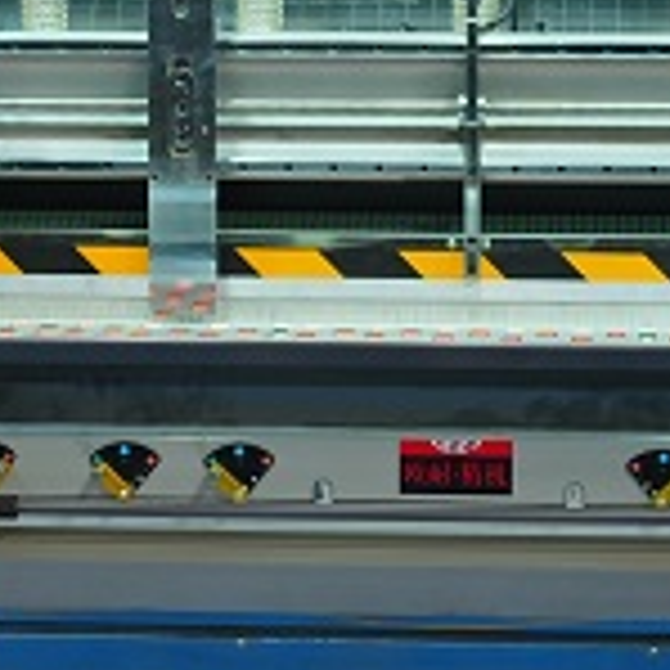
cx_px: 375
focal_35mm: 140
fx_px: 3066
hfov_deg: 12.5
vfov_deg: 12.5
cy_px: 265
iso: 1250
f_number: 2
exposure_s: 1/200
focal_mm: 35
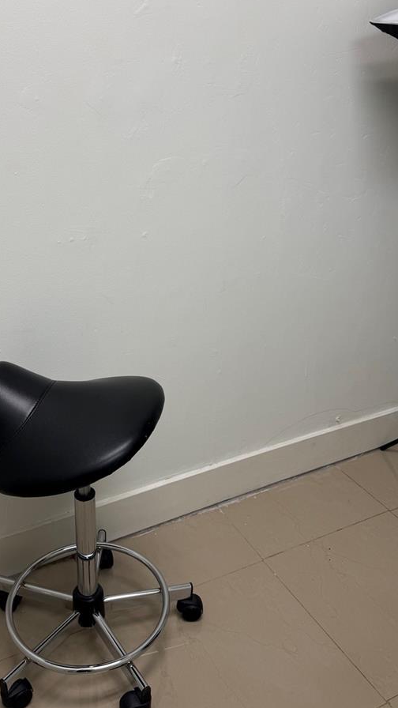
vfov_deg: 56.0
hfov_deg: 33.6
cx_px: 160
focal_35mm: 35
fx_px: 657
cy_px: 266
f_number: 1.78
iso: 64
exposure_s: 1/120
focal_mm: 6.76
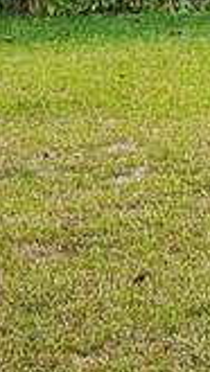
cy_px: -92
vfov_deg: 10.9
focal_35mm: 194
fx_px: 1918
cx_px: 467
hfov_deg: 6.1
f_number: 1.8
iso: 20
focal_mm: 5.4
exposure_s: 1/320
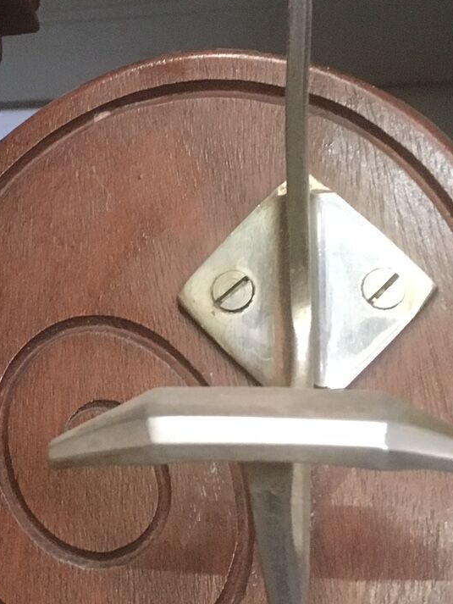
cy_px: 252
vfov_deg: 23.8
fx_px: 1430
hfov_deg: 17.7
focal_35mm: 82
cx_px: 35
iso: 200
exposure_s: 1/25
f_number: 2.2
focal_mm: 4.15
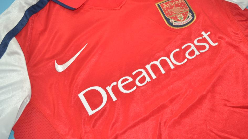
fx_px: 237
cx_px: 142
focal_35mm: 36
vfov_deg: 32.7
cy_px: 52
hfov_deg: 55.1
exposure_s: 1/200
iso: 200
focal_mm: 20
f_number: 3.8
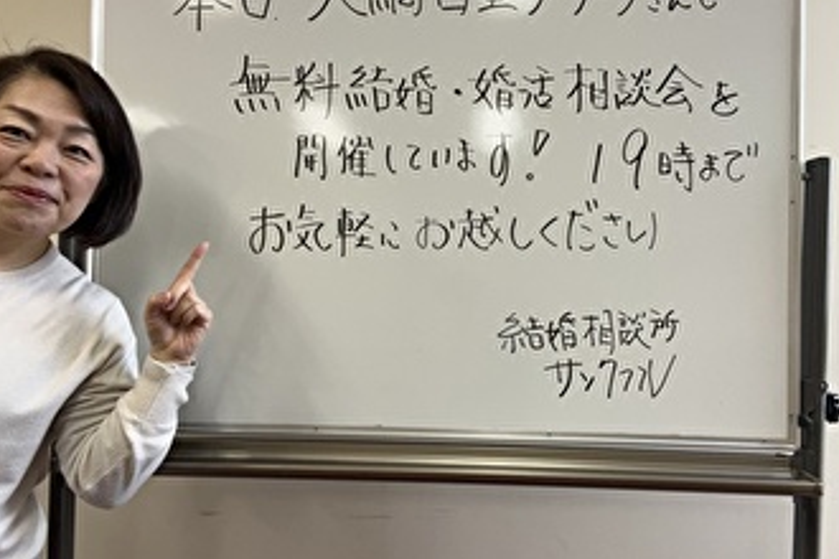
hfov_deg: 63.6
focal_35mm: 29
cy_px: 277
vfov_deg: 45.0
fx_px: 676
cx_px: 455
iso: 80
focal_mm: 2.71
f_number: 2.2
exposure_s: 1/100
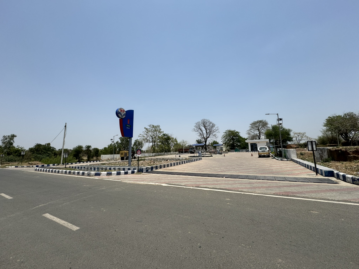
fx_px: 145
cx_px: 180
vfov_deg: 85.7
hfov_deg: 102.1
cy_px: 134
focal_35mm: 14
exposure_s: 1/3247
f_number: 2.2
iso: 50
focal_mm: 2.22
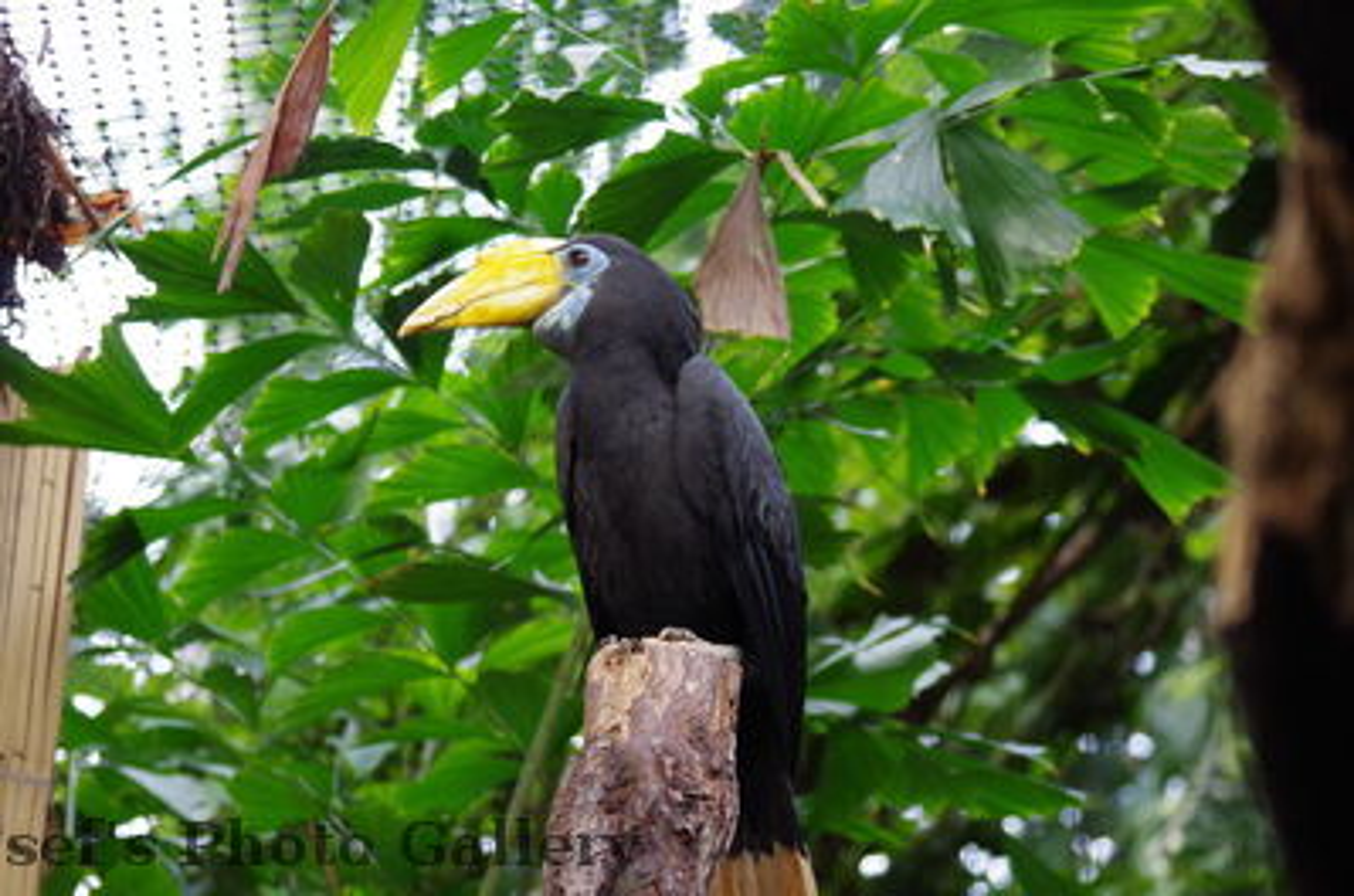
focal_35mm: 157
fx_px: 5891
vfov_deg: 8.7
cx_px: 677
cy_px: 448
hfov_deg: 13.1
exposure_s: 1/160
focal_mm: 105
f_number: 4.5
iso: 1600
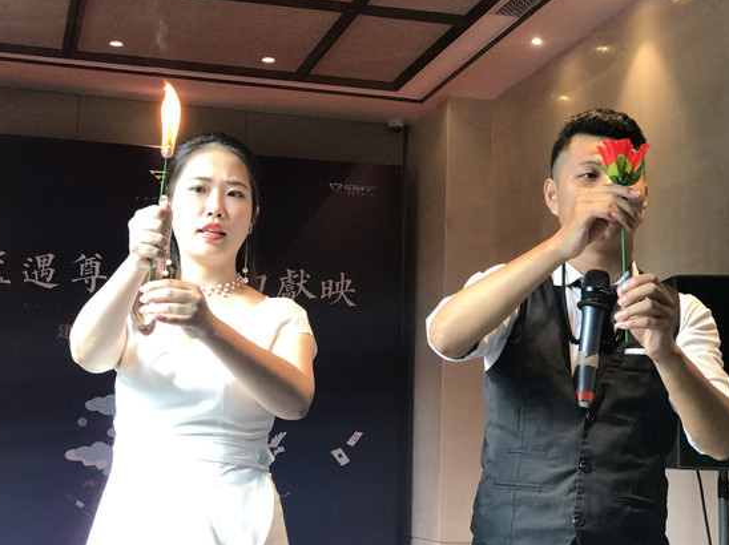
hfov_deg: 29.8
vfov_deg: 22.6
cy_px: 263
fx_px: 1368
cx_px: 352
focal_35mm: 65
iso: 125
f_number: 2.8
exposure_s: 1/50
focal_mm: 6.6
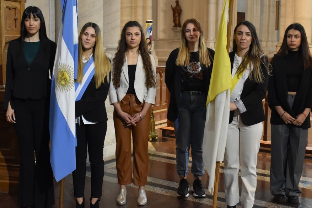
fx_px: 485
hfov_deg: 35.6
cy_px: 88
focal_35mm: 56
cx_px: 153
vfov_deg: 24.2
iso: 2000
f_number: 4
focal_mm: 32
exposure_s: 1/30
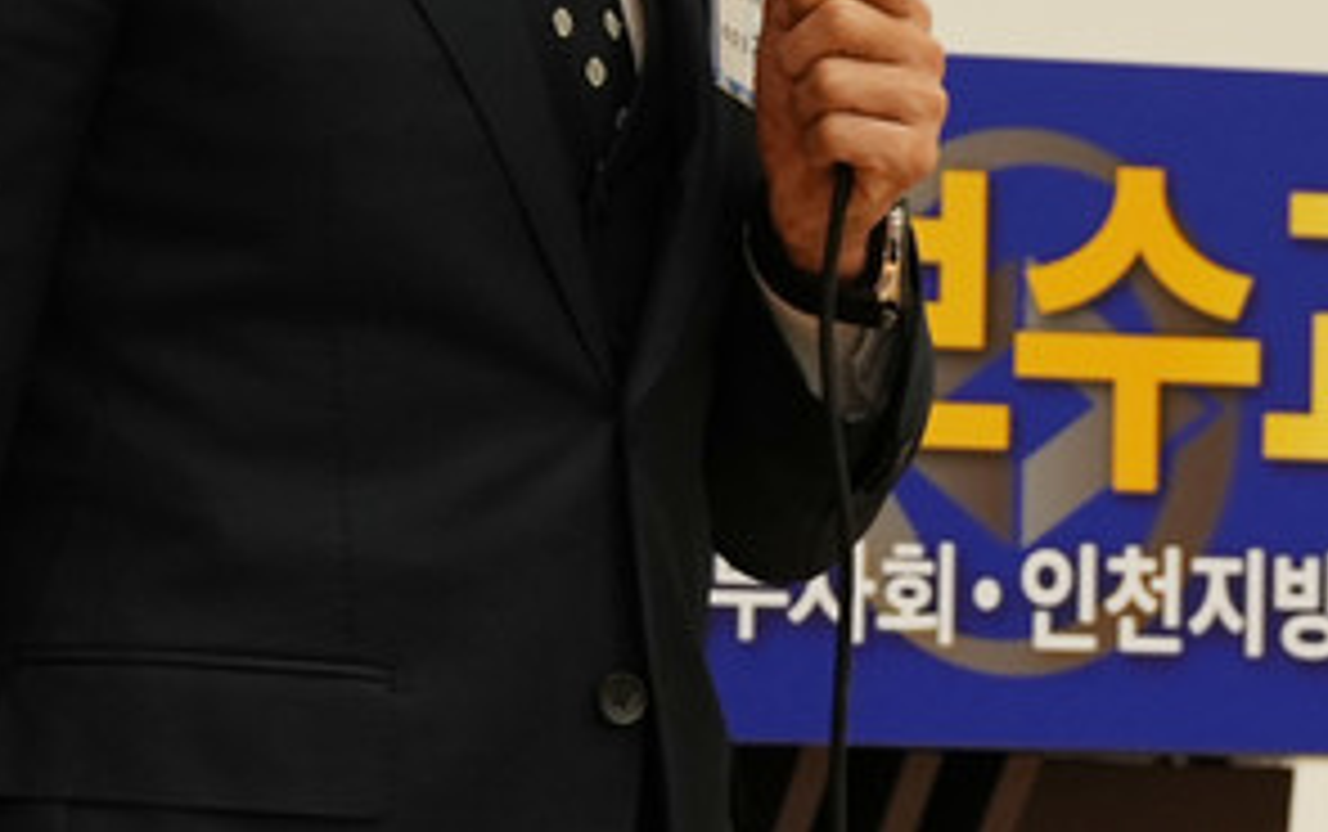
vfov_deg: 2.6
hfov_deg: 4.2
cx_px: 765
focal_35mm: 500
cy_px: -252
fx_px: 18113
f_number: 5
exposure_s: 1/160
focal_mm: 200
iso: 2500
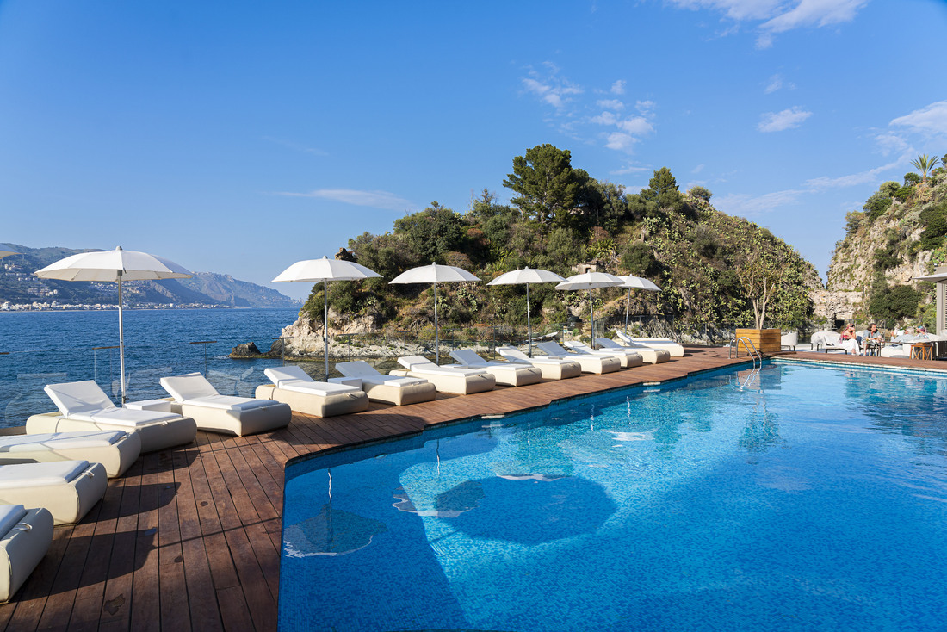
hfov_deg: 73.7
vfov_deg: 53.2
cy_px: 316
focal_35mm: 24
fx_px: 631
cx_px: 474
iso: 100
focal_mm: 24
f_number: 8
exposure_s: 1/200
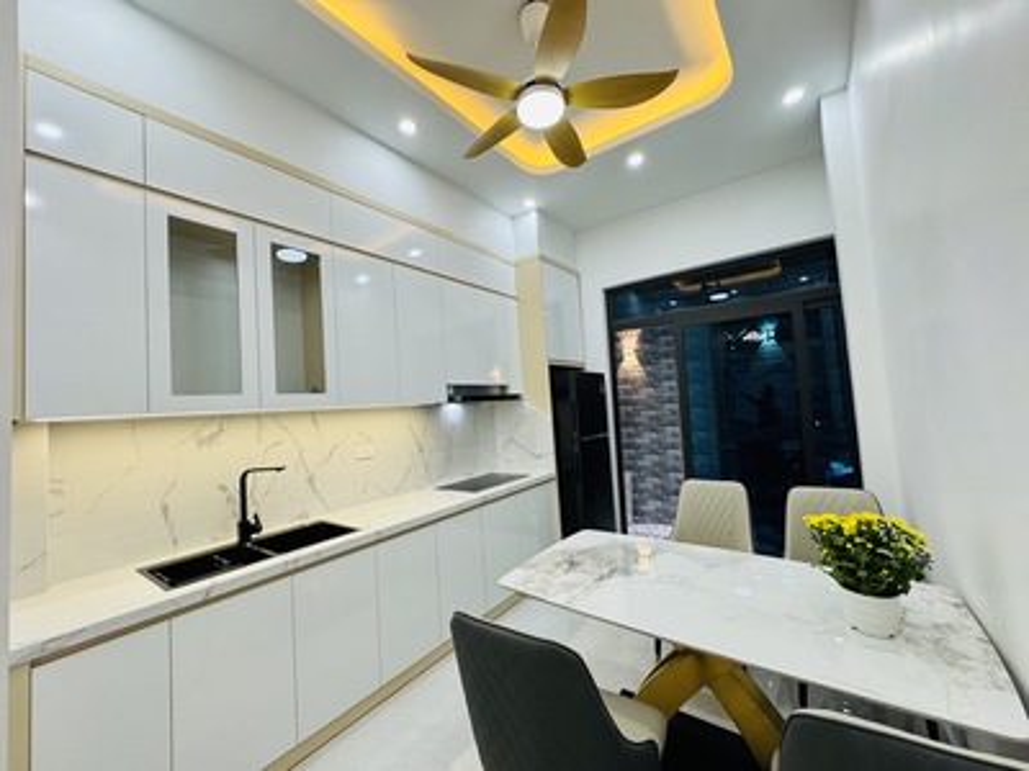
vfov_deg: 85.7
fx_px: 416
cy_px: 386
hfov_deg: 102.1
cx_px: 514
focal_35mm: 14
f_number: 2.2
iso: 160
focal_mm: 2.22
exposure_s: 1/100
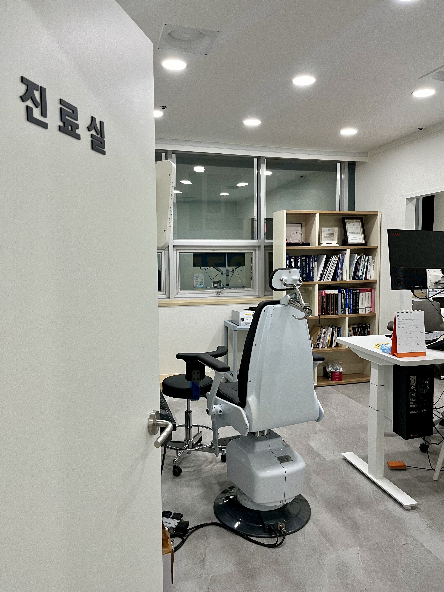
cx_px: 222
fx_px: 445
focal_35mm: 26
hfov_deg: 53.1
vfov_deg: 67.3
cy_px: 296
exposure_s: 1/60
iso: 100
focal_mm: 5.1
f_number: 1.6
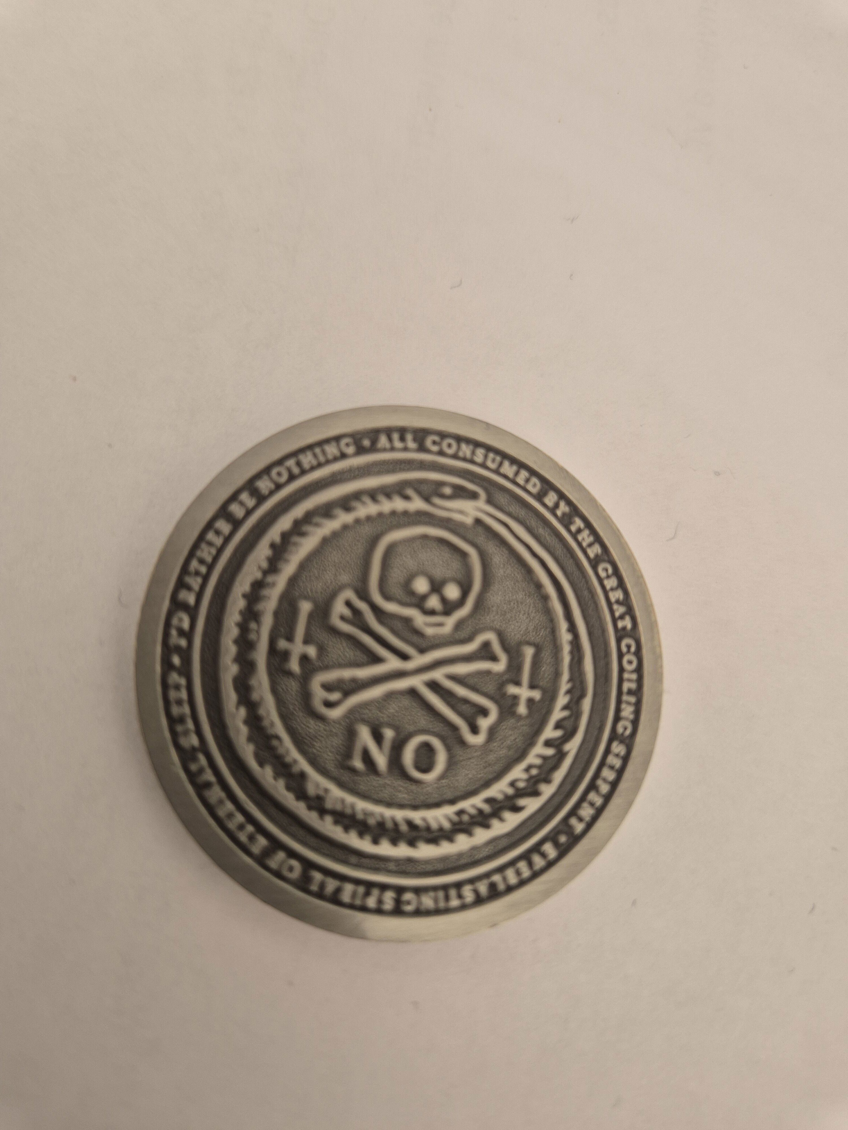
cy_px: 565
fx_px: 751
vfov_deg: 73.9
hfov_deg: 58.9
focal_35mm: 23
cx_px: 424
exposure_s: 1/54
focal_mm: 5.4
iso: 64
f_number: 1.8
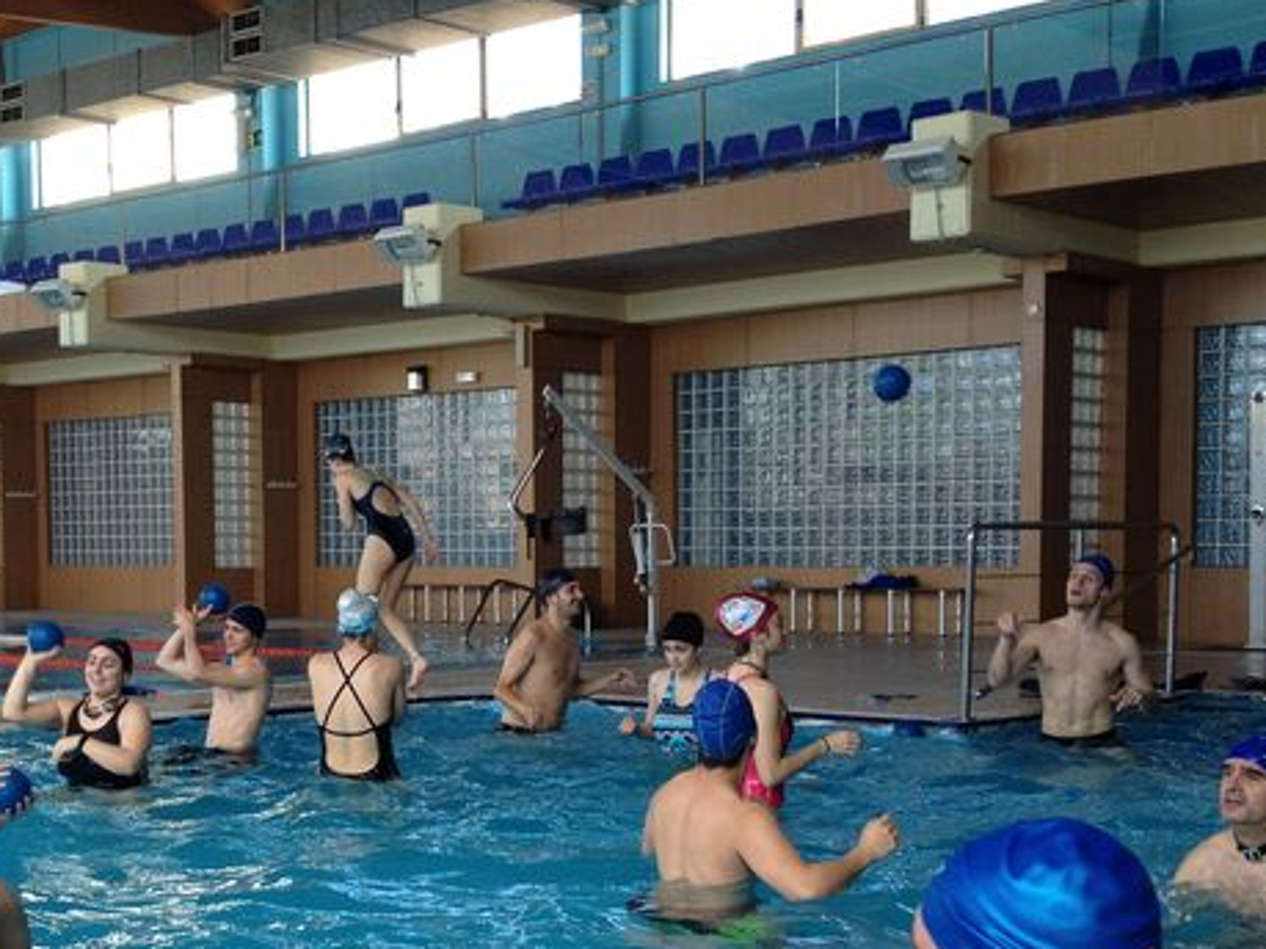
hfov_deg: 31.6
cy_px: 681
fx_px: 2230
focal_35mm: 61
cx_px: 491
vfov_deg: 23.8
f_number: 2.4
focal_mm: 4.28
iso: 64
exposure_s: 1/120
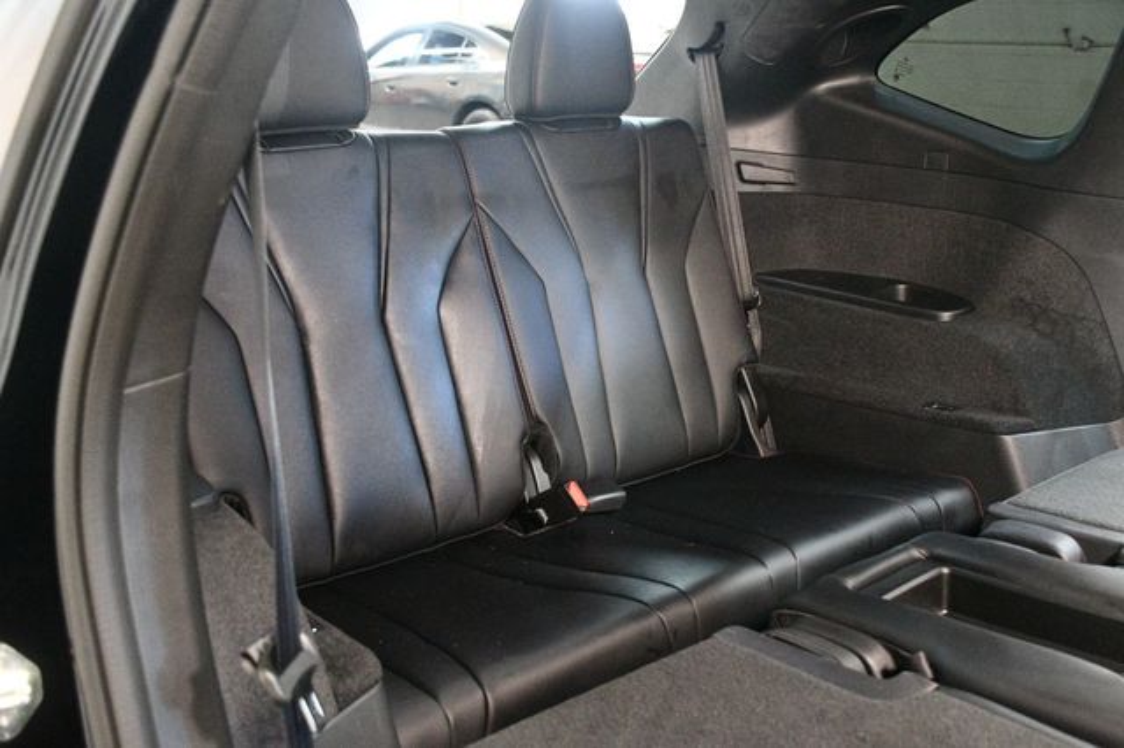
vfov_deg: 36.8
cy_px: 374
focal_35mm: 36
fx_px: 1123
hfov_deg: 53.2
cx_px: 562
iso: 7200
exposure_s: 1/60
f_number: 3.8
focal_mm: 24
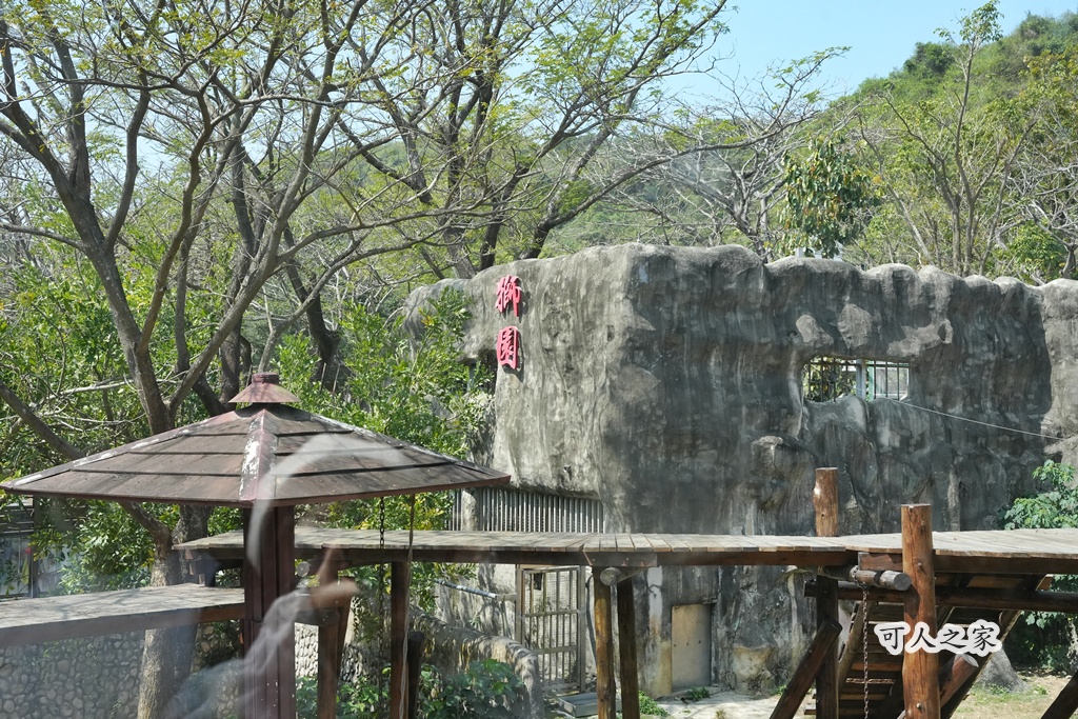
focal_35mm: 41
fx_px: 1240
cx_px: 539
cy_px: 360
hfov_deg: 47.0
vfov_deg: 32.3
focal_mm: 41.4
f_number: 9
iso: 3200
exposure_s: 1/2500
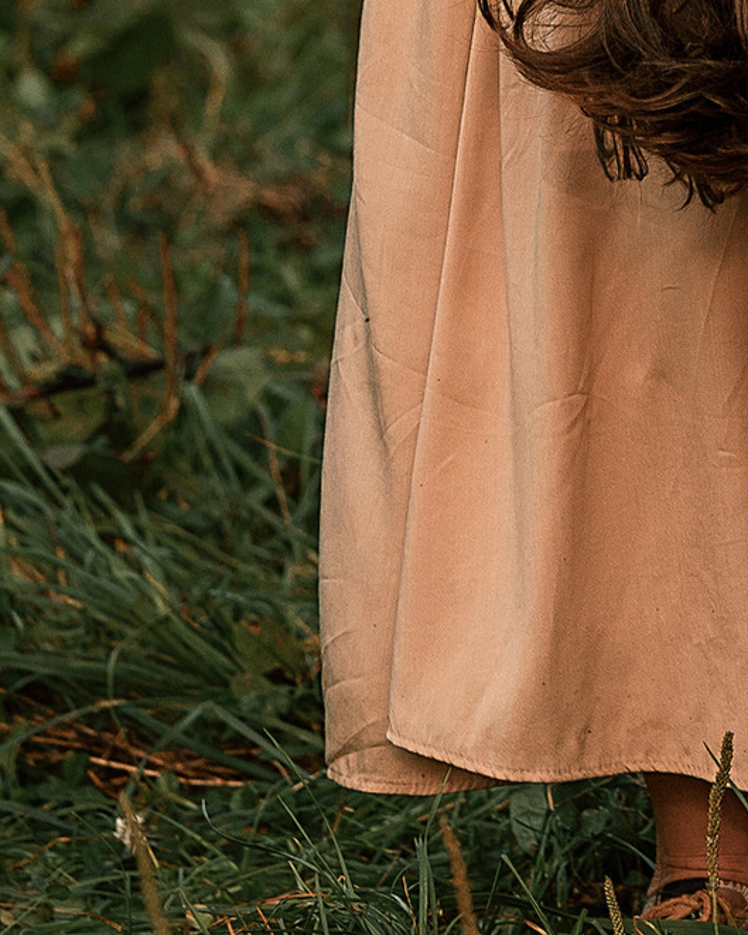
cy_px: -812
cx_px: 1162
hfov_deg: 2.1
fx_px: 20362
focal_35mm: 736
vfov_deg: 2.6
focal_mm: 135
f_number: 4
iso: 100
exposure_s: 1/640
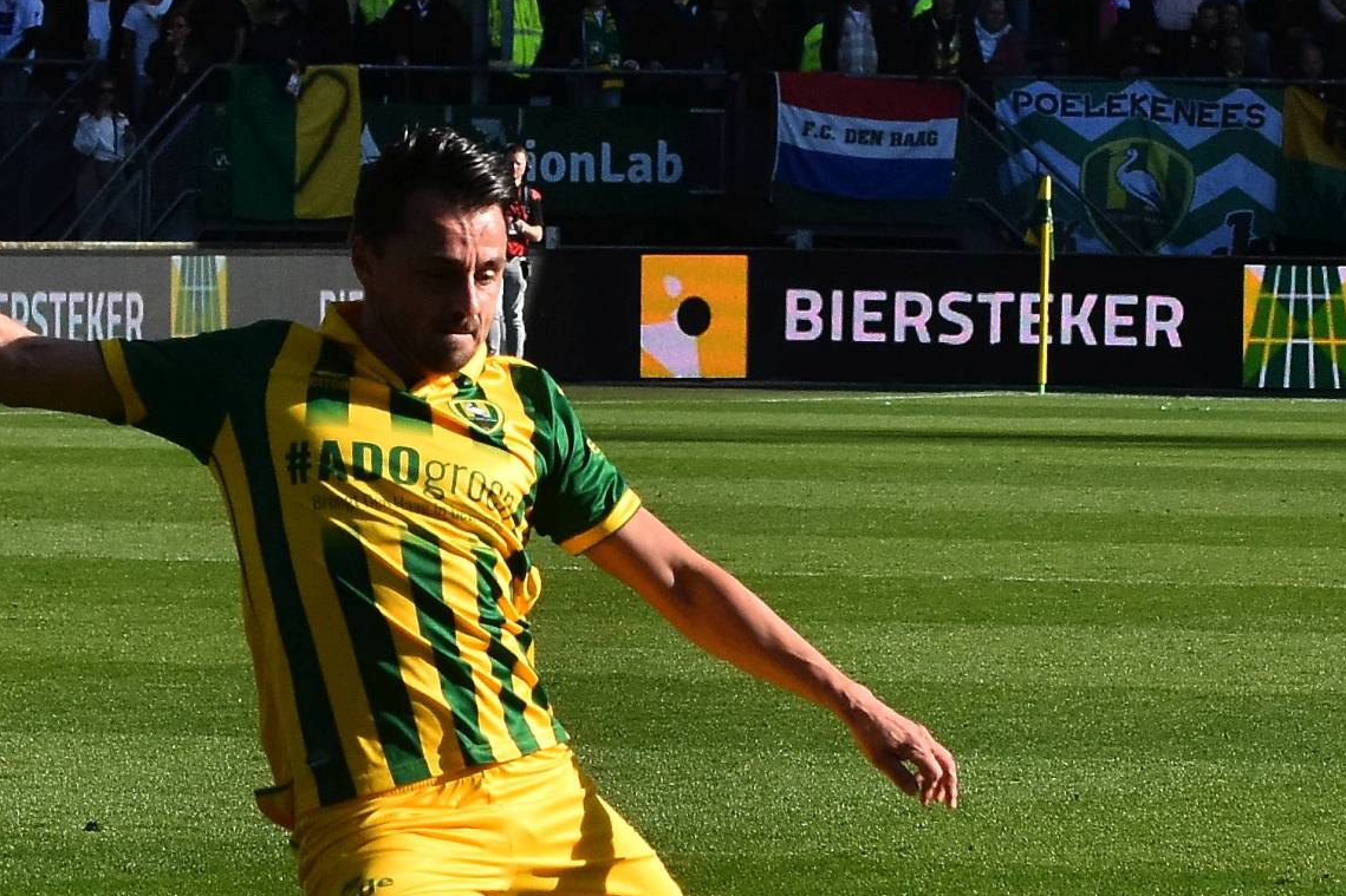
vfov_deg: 7.7
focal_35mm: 177
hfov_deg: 11.6
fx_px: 6616
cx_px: 461
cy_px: 748
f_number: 5.6
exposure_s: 1/2000
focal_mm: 70
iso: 720
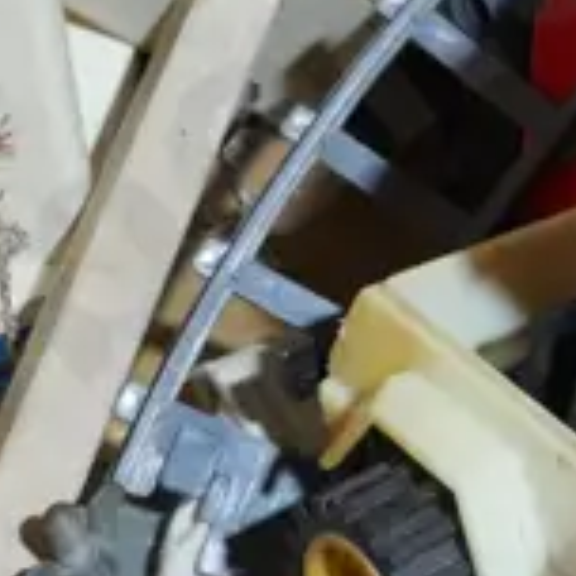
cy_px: -309
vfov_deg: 8.9
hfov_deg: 8.9
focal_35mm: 191
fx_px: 3596
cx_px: 860
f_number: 3.6
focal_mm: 16
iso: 500
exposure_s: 1/60
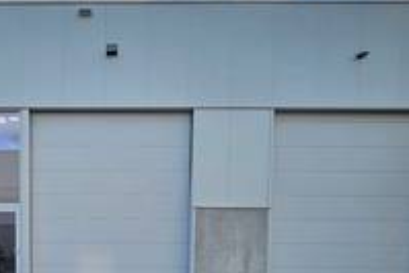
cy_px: 256
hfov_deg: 59.4
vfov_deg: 40.8
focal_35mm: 29
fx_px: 330
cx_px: 90
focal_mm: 1.7
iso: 32
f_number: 2.2
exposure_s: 1/347
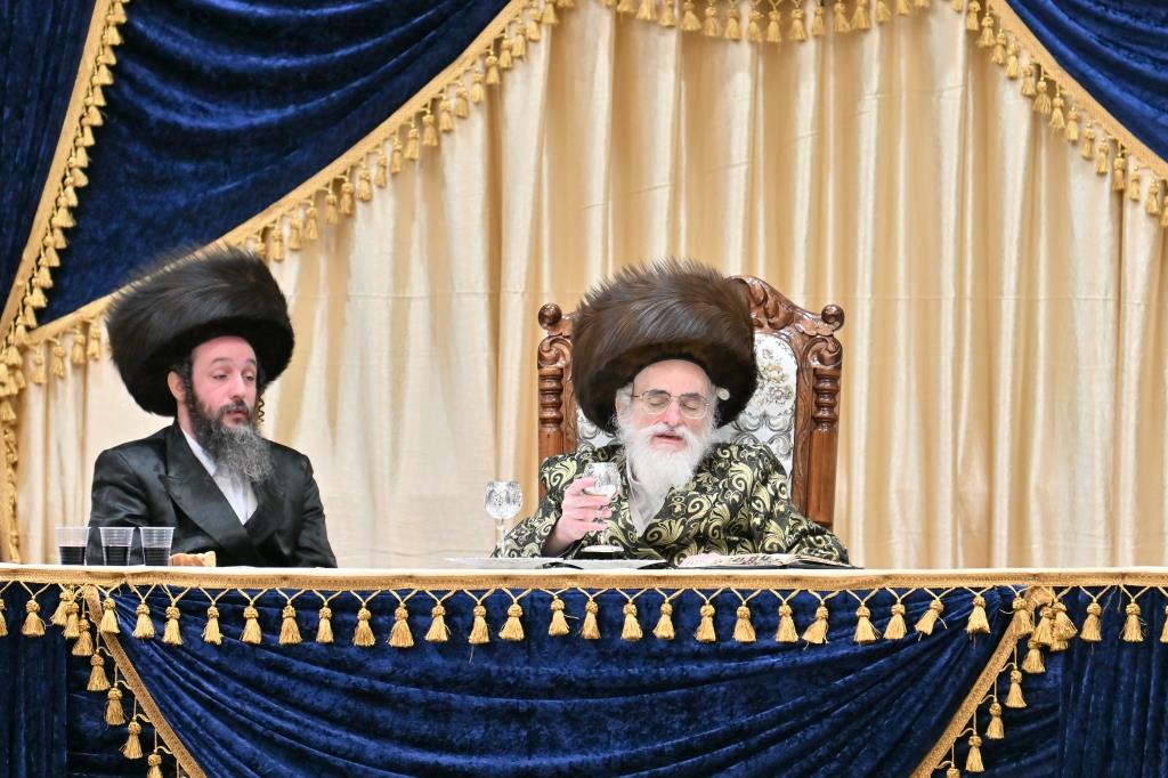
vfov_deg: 4.6
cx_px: 584
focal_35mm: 300
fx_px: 9730
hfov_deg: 6.9
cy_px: 389
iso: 400
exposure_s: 1/250
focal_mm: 200
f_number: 2.8
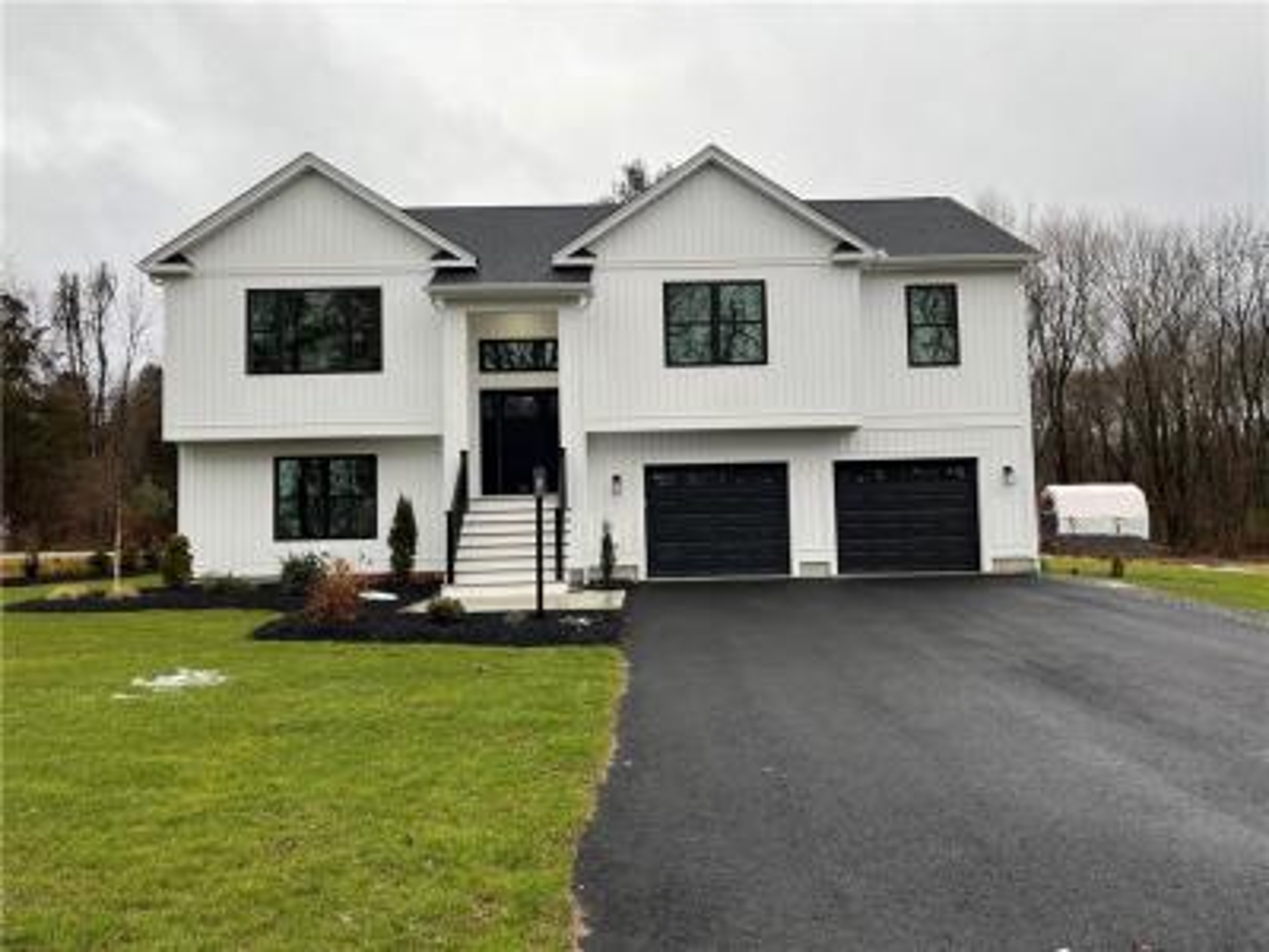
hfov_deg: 67.3
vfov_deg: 53.1
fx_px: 953
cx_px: 634
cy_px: 476
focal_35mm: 26
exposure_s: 1/209
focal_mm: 5.1
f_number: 1.6
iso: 40
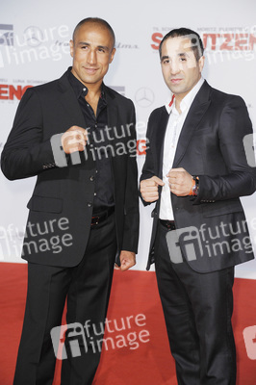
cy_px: 192
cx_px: 128
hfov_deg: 14.8
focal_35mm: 92
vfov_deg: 22.2
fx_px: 983
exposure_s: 1/160
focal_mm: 92
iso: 800
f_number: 5.6
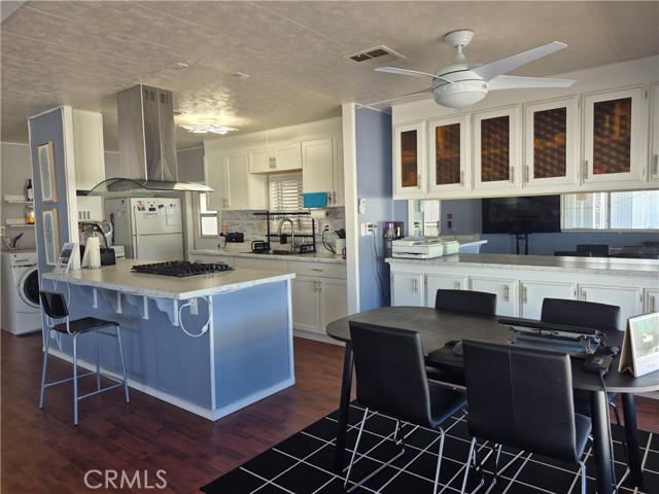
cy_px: 247
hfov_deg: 73.9
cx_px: 330
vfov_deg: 58.9
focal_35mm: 23
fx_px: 438
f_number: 1.8
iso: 80
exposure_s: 1/180
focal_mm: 5.4
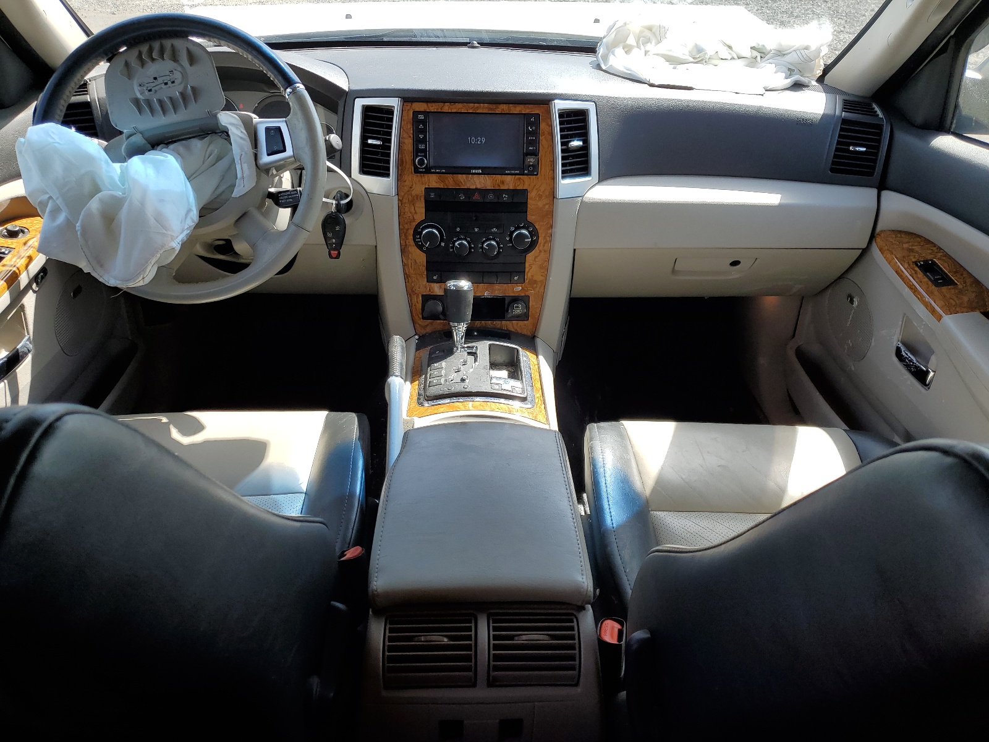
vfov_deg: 53.1
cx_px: 494
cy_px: 371
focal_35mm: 26
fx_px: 743
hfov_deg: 67.3
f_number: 1.5
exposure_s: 1/667
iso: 50
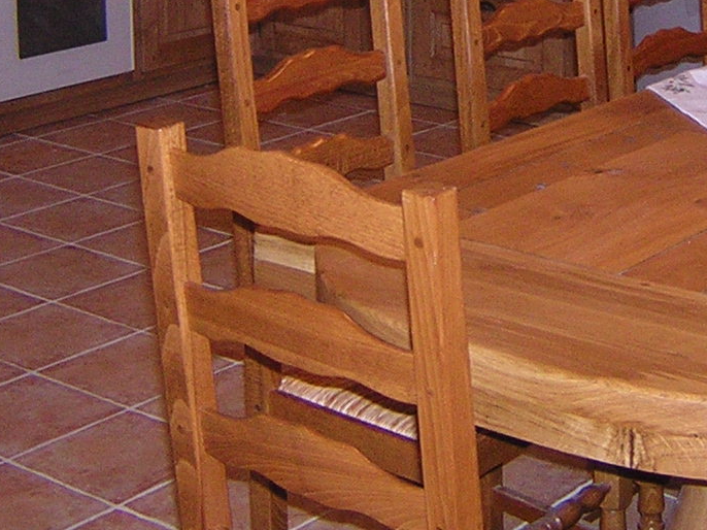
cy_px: -47
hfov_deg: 22.9
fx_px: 1715
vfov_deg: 17.0
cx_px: 583
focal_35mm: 84
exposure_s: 1/60.1
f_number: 2.6
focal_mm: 4.7
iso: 346
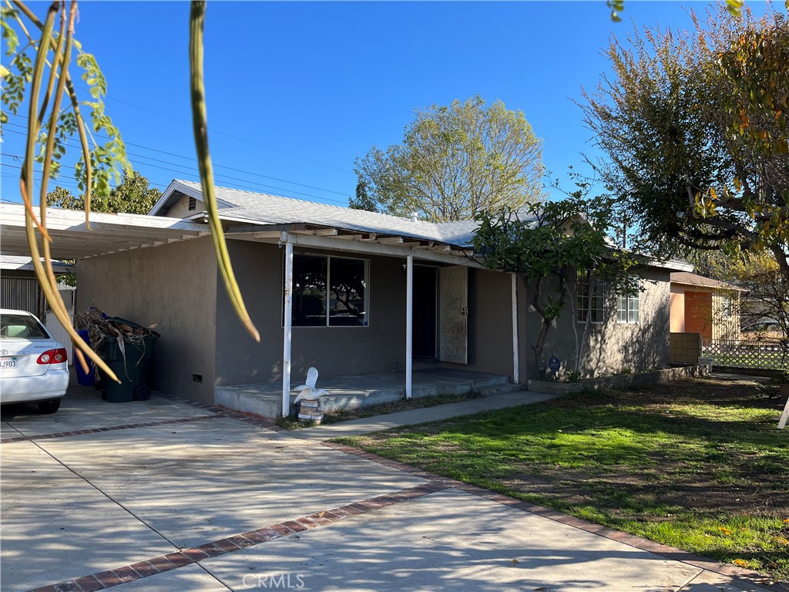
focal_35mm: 26
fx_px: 593
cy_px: 296
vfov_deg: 53.1
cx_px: 394
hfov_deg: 67.3
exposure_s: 1/1441
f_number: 1.6
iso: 50
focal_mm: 5.1
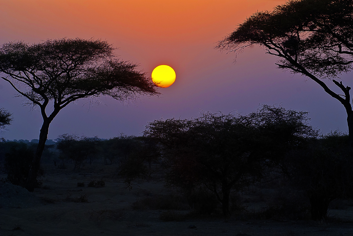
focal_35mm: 270
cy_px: 118
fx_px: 2650
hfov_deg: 7.6
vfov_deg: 5.1
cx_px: 176
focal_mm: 180
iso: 400
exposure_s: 1/100
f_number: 9
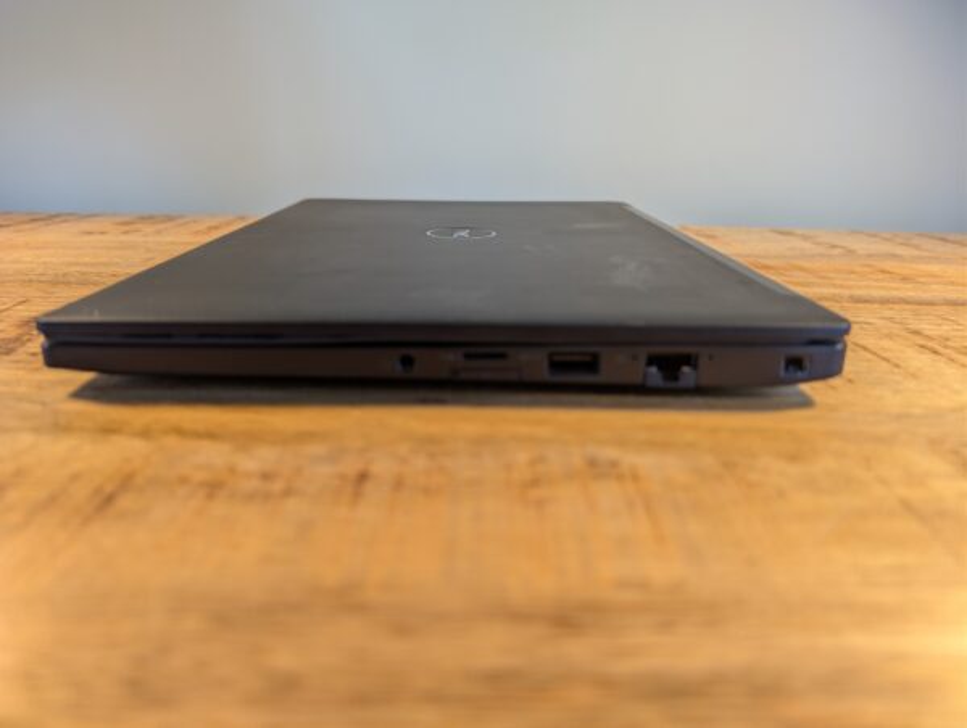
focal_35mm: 24
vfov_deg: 57.0
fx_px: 672
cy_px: 364
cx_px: 484
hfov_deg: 71.5
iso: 25
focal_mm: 6.9
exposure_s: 1/16.7
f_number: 1.68
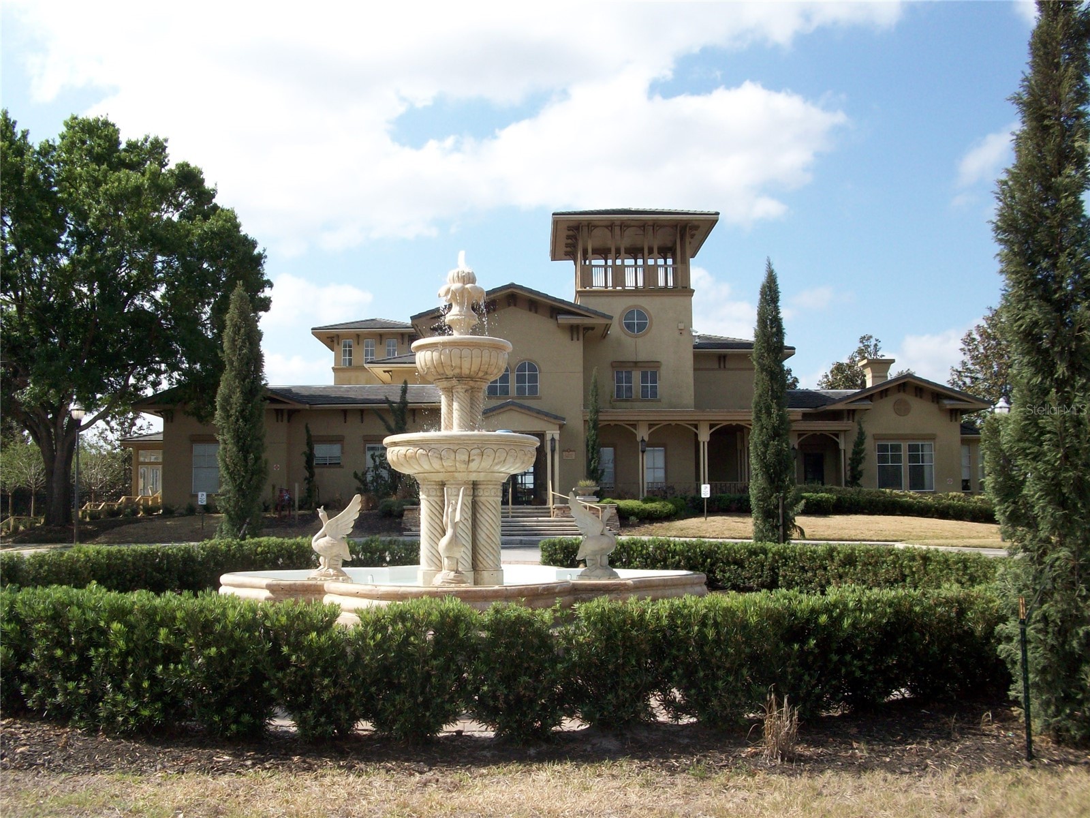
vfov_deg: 41.8
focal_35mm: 34
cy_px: 409
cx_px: 545
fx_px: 1071
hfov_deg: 54.0
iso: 64
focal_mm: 5.7
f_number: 5.5
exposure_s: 1/258
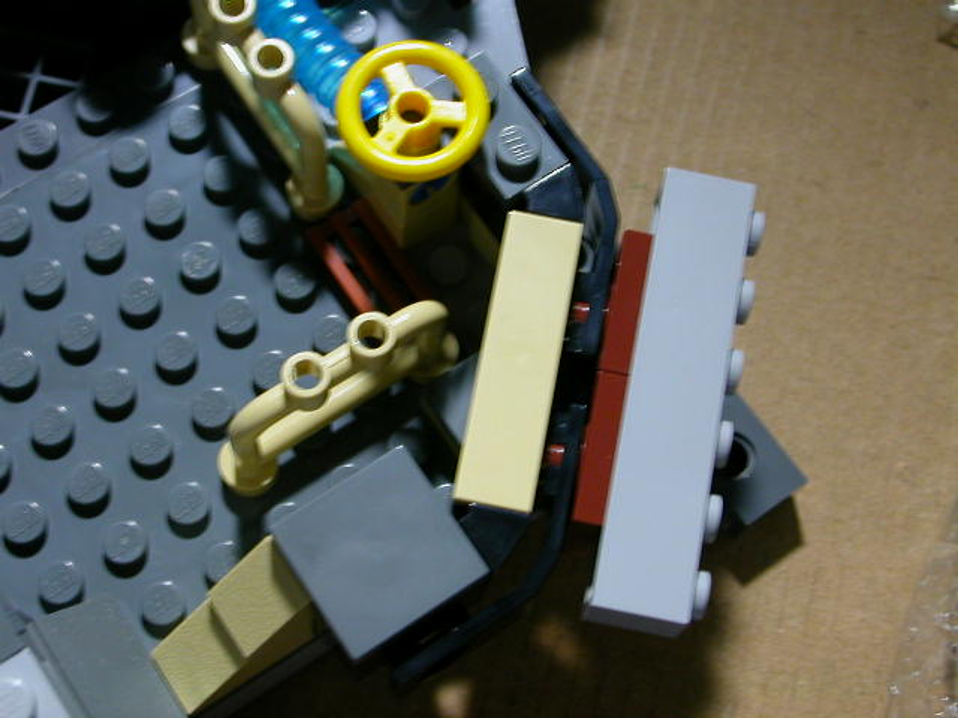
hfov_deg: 30.3
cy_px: 359
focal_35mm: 64
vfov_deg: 22.9
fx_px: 1771
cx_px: 479
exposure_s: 1/4.3
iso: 113
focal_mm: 9.7
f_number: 3.5
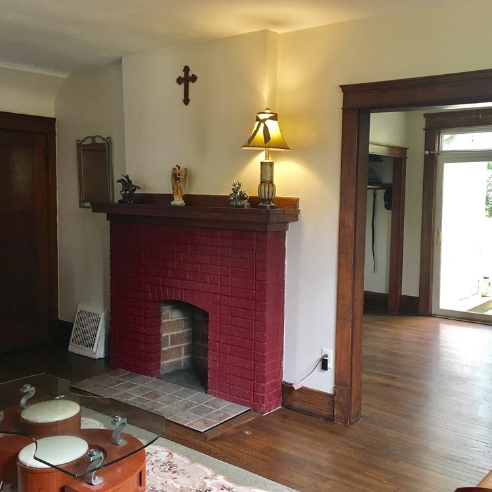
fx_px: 563
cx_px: 271
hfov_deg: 47.2
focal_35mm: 35
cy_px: 243
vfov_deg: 47.2
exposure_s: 1/30
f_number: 2.2
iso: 80
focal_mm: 4.15
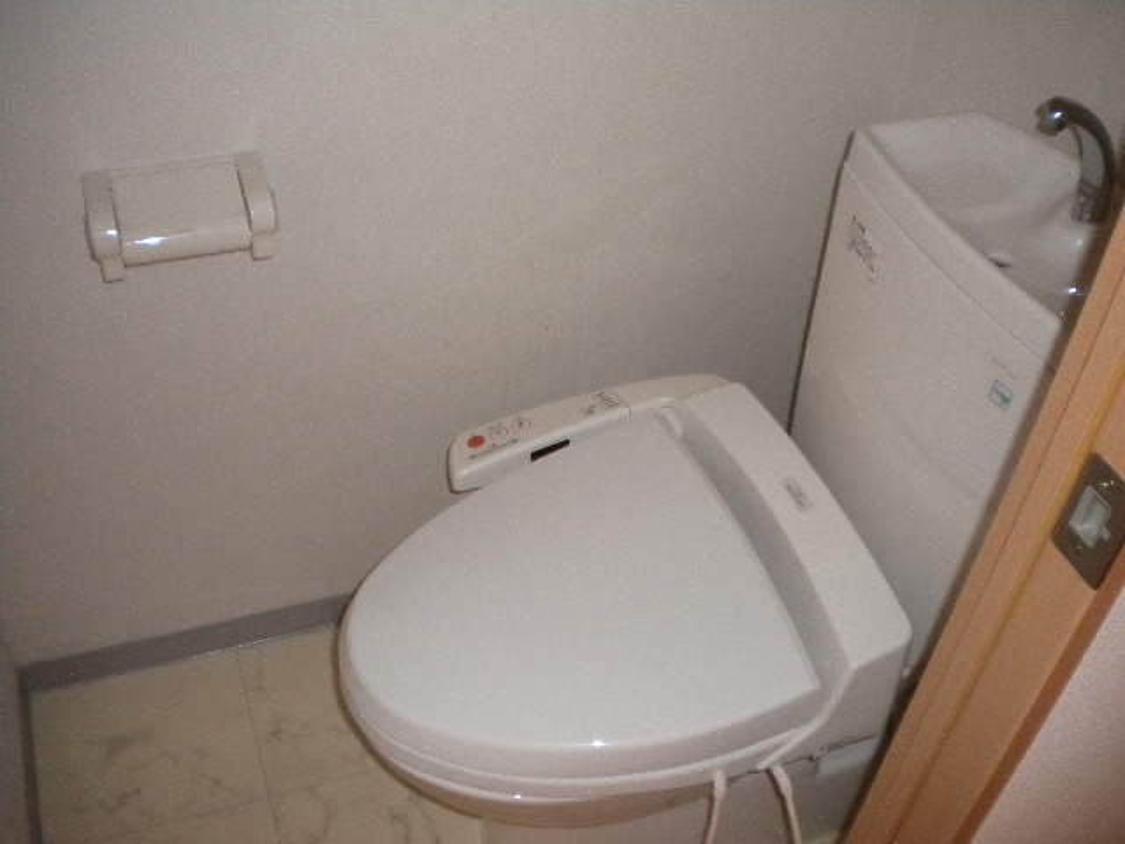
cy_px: 422
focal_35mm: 35
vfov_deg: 40.7
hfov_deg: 52.6
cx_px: 562
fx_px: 1137
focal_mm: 6.3
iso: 400
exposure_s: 1/30
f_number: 3.1
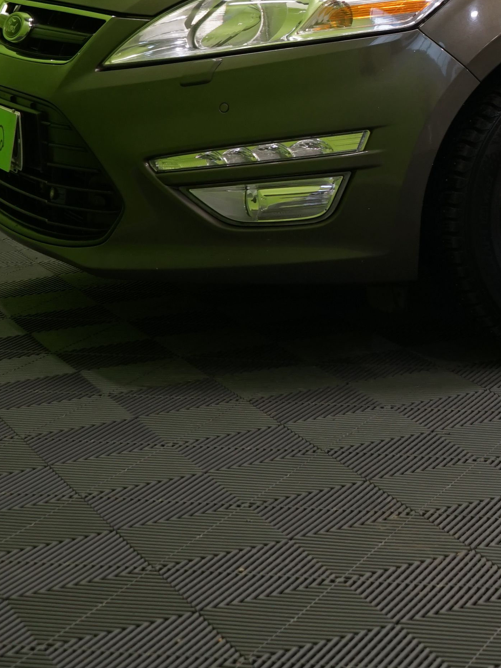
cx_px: 811
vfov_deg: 19.3
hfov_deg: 13.8
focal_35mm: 99
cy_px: 4
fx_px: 1910
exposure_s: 1/50
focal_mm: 32
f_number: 5
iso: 500
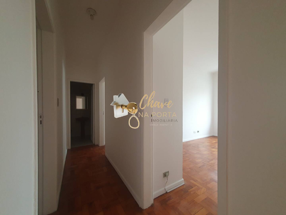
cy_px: 108
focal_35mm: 13
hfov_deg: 106.2
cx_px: 143
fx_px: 107
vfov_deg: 89.9
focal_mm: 1.8
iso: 320
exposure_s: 1/40
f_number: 2.2
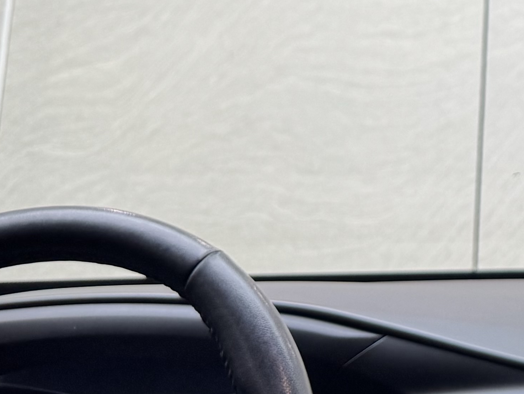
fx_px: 1408
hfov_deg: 19.1
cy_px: -282
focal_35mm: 93
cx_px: 727
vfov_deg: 14.3
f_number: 1.78
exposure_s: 1/100
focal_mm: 6.76
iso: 160
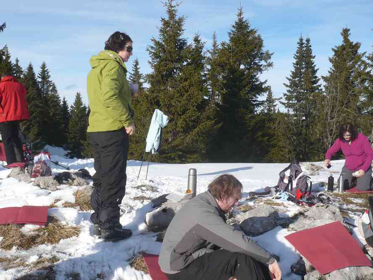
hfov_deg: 44.8
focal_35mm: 42
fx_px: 453
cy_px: 140
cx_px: 186
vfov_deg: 34.3
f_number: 8
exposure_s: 1/250
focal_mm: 5.8
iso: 100
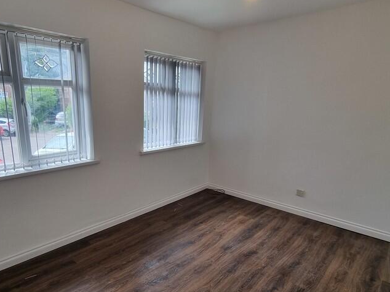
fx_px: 237
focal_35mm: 21
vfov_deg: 63.0
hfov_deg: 77.7
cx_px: 149
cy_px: 170
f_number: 2.2
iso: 50
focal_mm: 2.2
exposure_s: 1/101
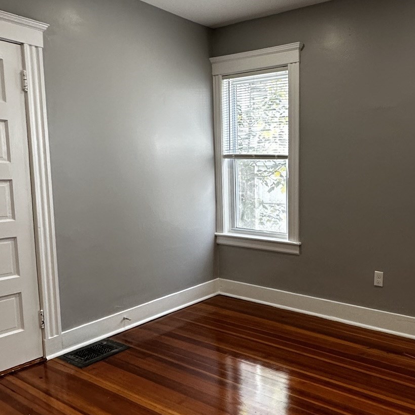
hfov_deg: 50.8
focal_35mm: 31
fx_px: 420
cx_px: 300
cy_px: 219
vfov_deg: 52.5
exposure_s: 1/120
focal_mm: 2.22
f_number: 2.2
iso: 160
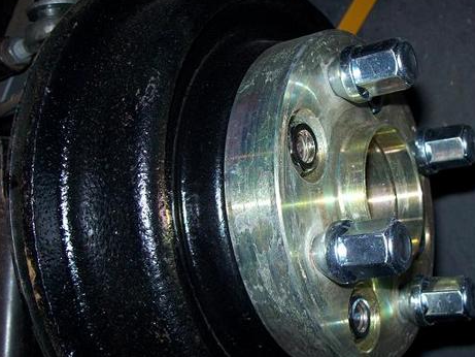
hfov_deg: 37.7
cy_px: 202
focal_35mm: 50
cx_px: 324
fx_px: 686
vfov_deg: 29.1
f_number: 2.7
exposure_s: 1/64
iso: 80
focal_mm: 6
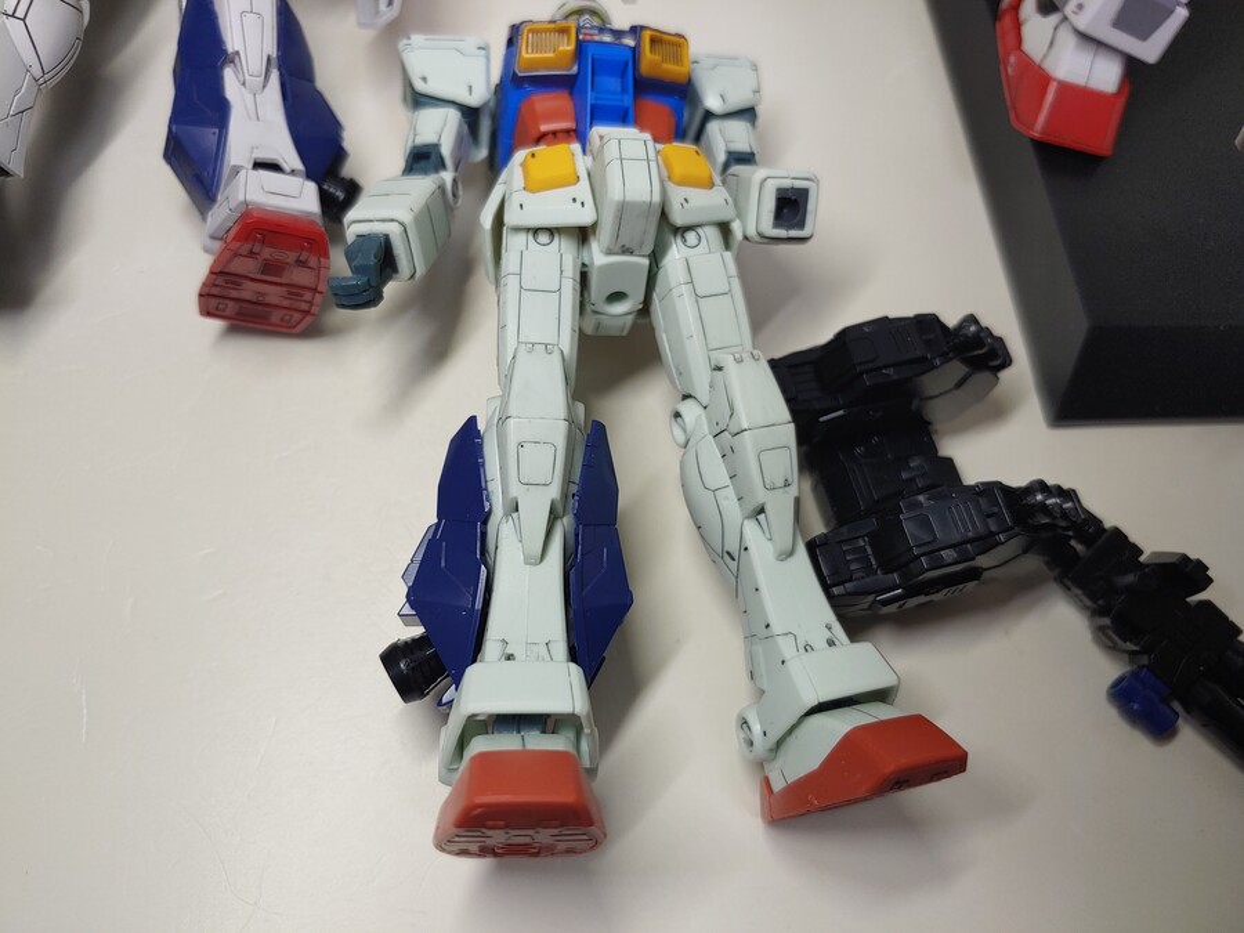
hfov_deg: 69.4
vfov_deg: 54.9
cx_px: 622
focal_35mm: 25
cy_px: 466
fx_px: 898
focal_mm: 4.23
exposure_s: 1/146
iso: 50
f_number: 1.5
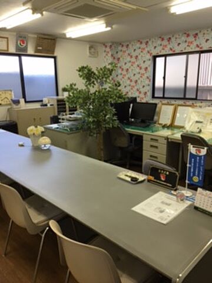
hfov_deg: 48.2
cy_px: 142
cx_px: 106
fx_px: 237
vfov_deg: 61.7
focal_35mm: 29
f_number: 2.2
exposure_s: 1/33
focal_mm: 4.15
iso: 25
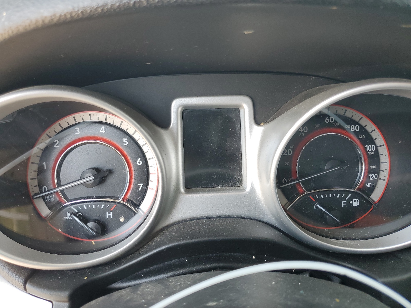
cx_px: 206
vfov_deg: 53.1
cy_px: 154
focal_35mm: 26
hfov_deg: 67.3
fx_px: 309
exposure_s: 1/120
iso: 57
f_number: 1.5
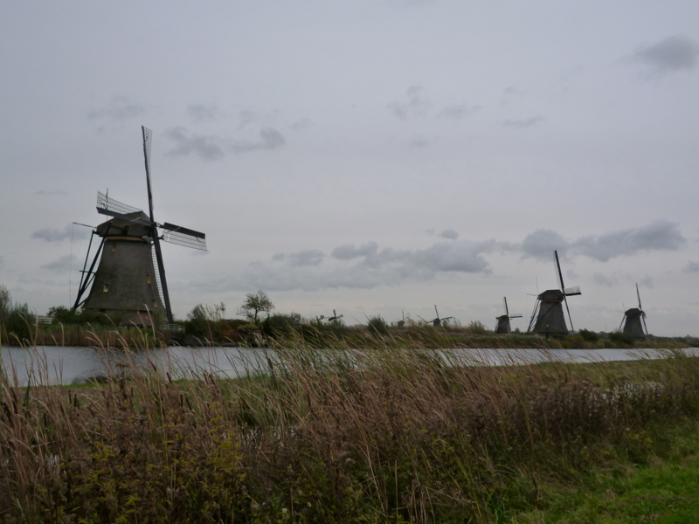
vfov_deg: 37.7
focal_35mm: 38
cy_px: 262
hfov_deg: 49.0
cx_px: 350
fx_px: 767
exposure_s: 1/320
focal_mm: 6.8
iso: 160
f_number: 3
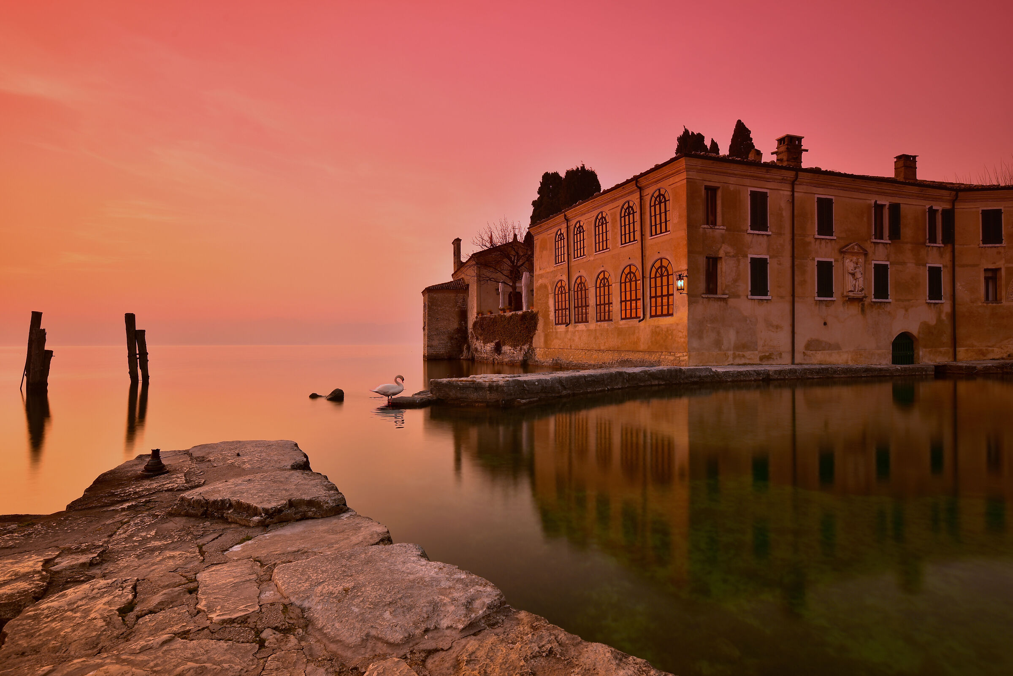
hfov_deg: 90.0
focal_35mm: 18
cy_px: 338
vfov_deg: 67.4
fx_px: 507
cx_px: 506
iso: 64
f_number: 11
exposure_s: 8
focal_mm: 18
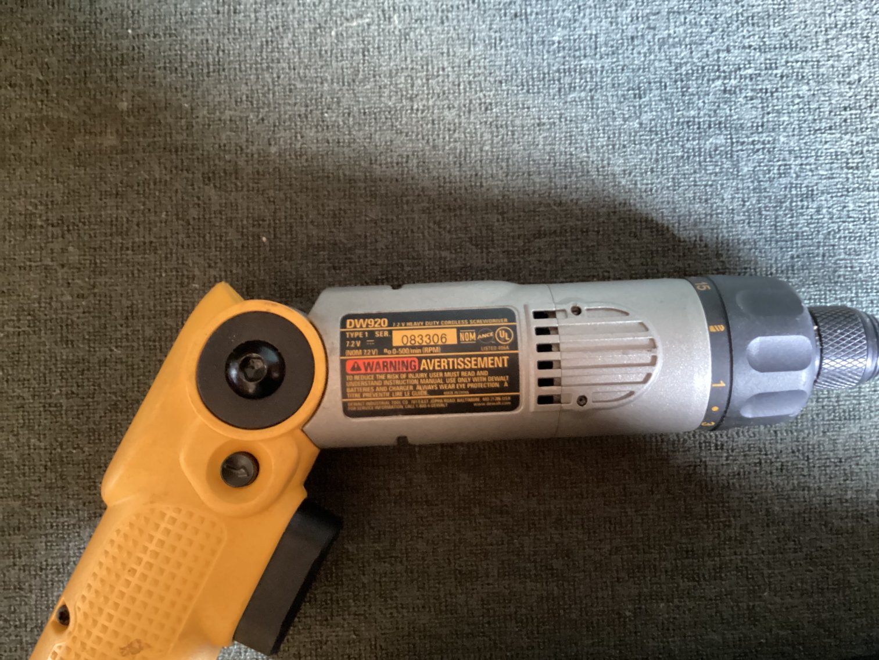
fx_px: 787
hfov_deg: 58.3
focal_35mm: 31
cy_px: 330
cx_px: 440
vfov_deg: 45.4
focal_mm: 3.3
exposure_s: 1/17
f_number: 2.4
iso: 800
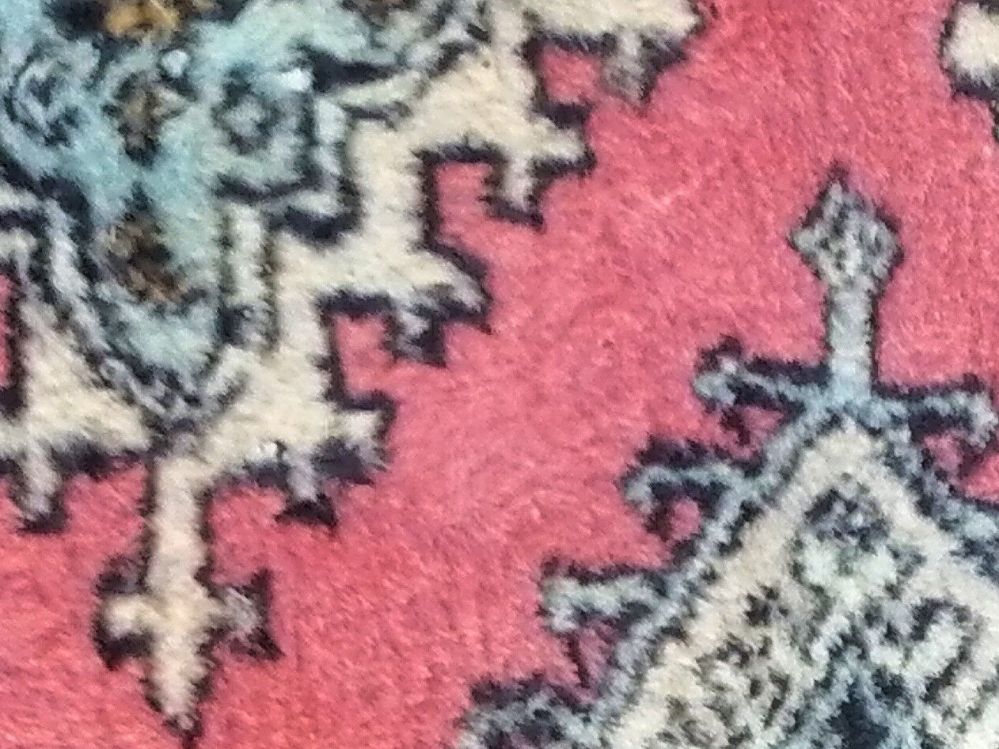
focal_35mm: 149
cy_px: 1151
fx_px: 4299
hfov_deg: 13.3
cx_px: 575
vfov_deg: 9.6
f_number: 1.8
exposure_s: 1/100
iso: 80
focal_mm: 5.4
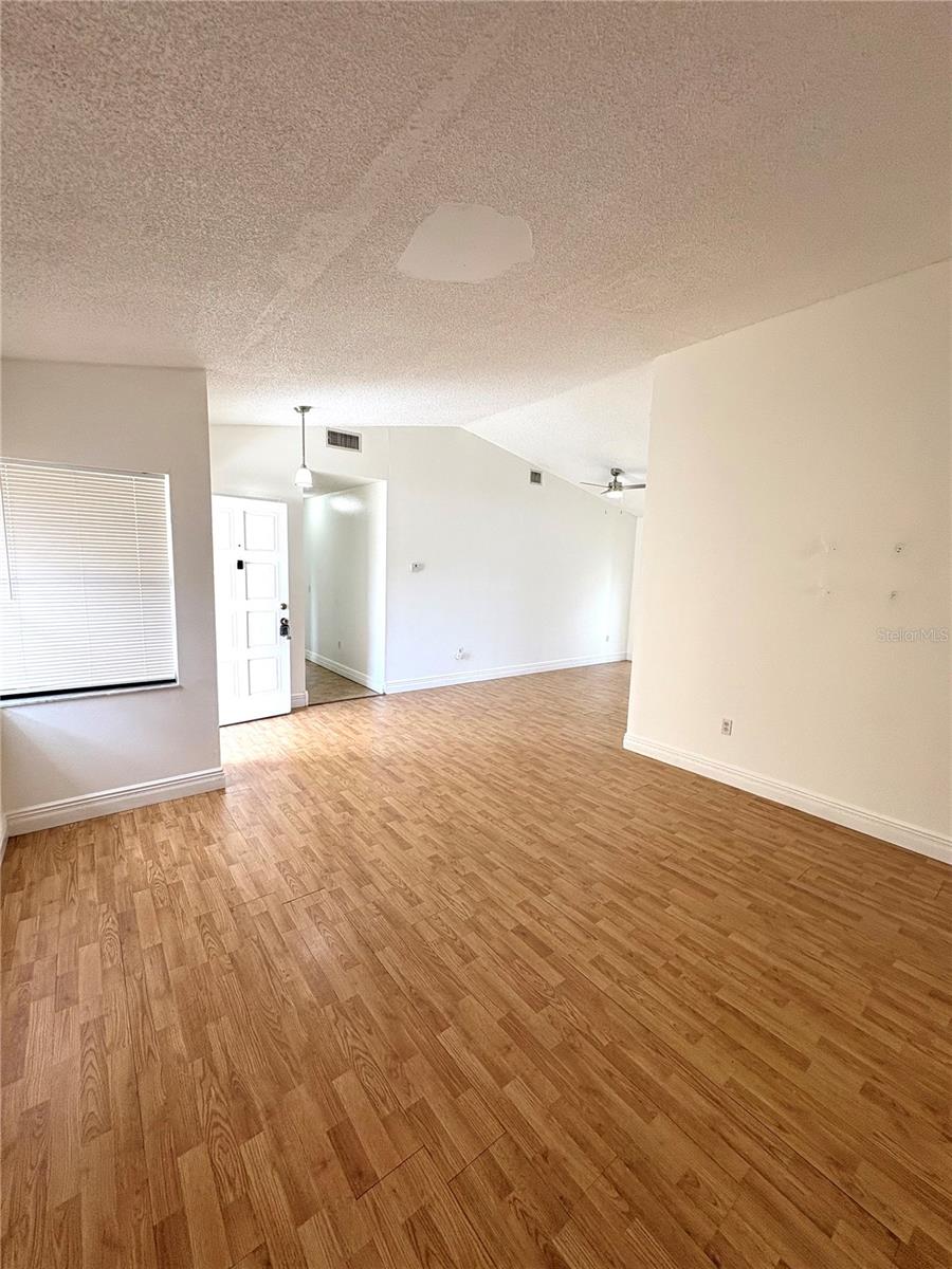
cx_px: 476
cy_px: 634
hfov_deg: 85.7
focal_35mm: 14
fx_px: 513
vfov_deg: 102.1
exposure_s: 1/120
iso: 100
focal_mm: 2.22
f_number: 2.2
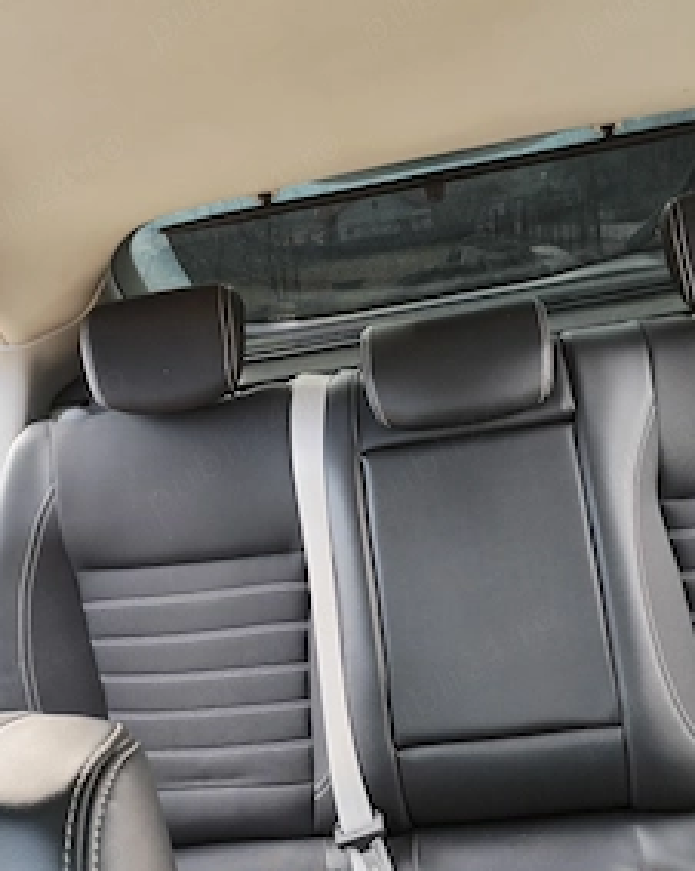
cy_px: 492
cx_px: 351
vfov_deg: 45.7
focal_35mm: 40
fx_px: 1030
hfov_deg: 37.3
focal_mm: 4.75
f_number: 1.8
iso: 120
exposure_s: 1/50
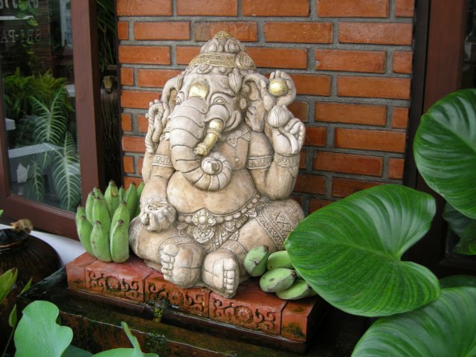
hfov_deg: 45.8
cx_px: 238
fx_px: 564
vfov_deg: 35.1
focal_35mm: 41
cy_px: 178
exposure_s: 1/7.9
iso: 142
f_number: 2.9
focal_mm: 8.5
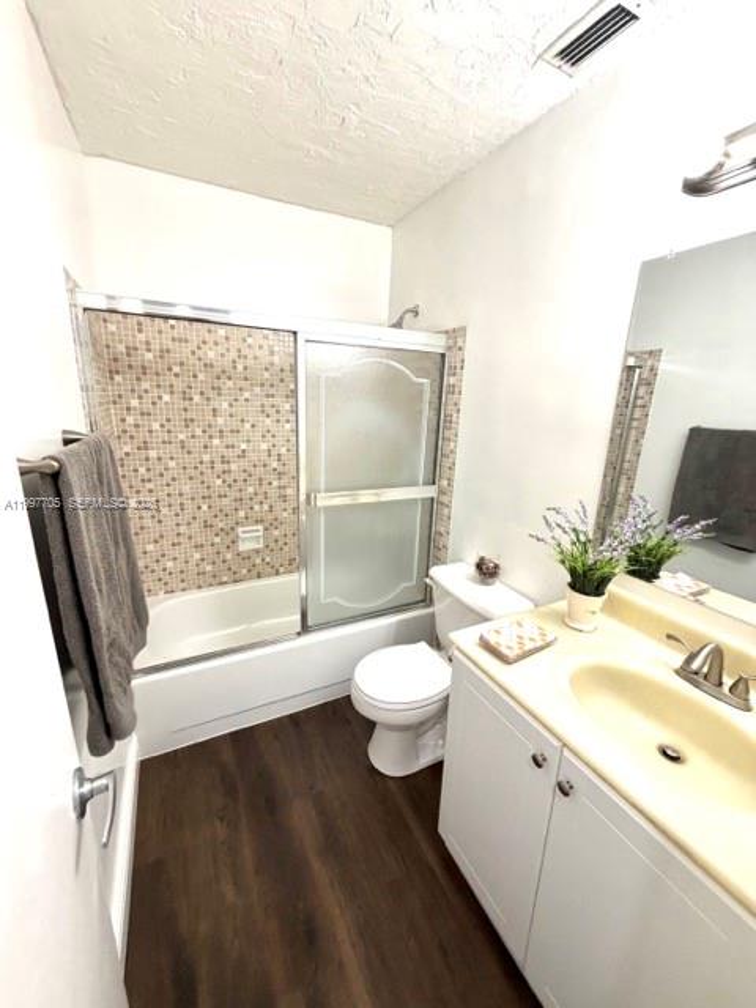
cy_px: 504
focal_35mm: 14
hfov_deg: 85.7
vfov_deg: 102.1
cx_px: 378
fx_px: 408
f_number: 2.2
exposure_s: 1/120
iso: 250
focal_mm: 2.22
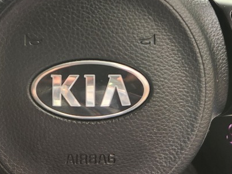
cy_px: -27
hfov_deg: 32.9
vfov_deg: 23.4
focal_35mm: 58
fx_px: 389
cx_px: 74
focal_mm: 5.4
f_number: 1.8
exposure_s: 1/100
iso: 200
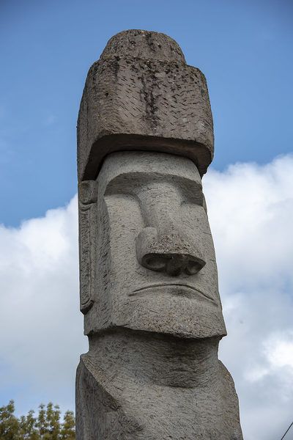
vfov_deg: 32.4
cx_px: 146
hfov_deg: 21.9
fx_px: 757
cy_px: 220
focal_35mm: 62
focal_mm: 62
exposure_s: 1/400
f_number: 5
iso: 100
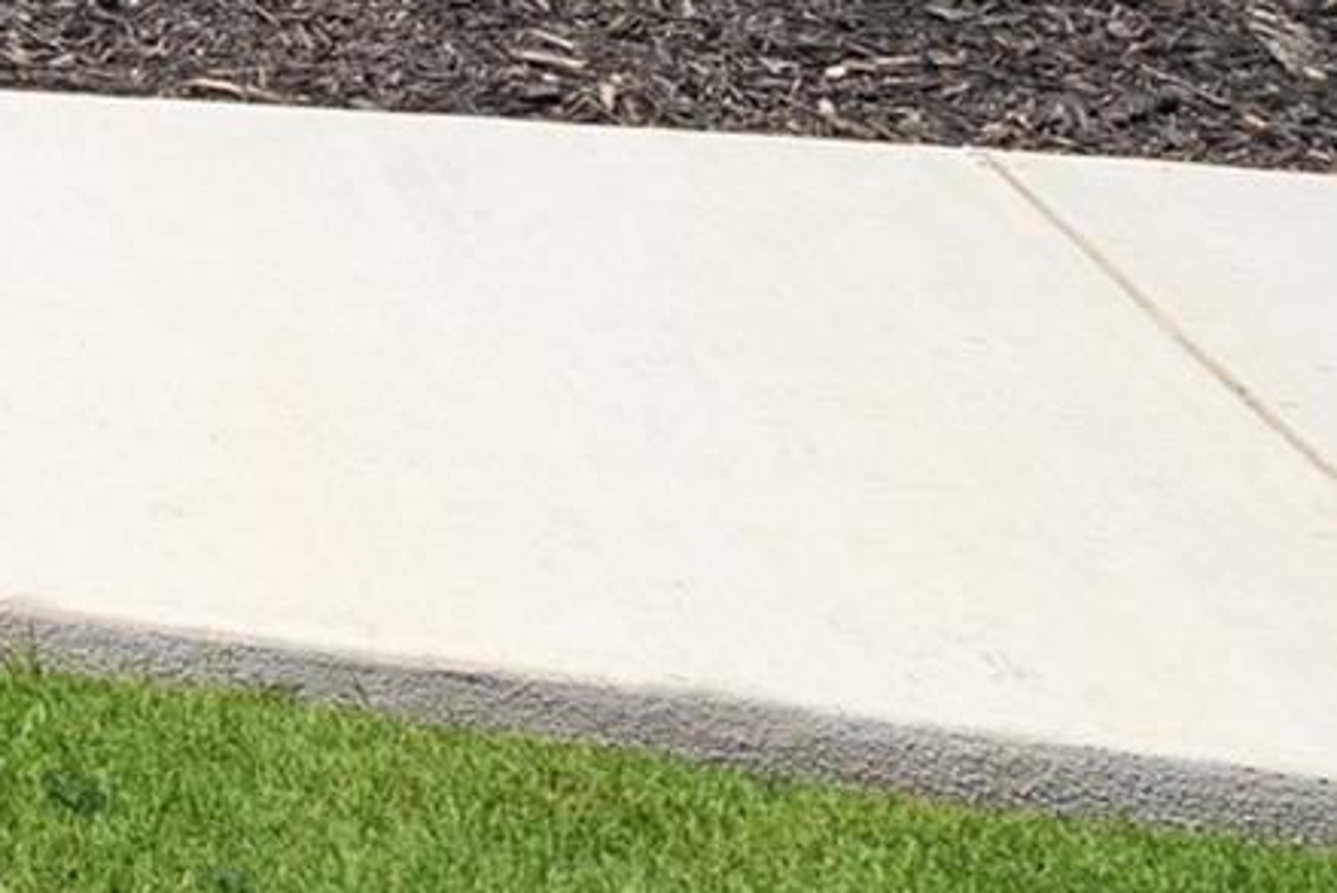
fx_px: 3121
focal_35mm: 84
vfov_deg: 14.2
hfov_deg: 16.8
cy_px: -757
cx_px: -1450
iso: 500
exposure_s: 1/160
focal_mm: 18
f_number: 9
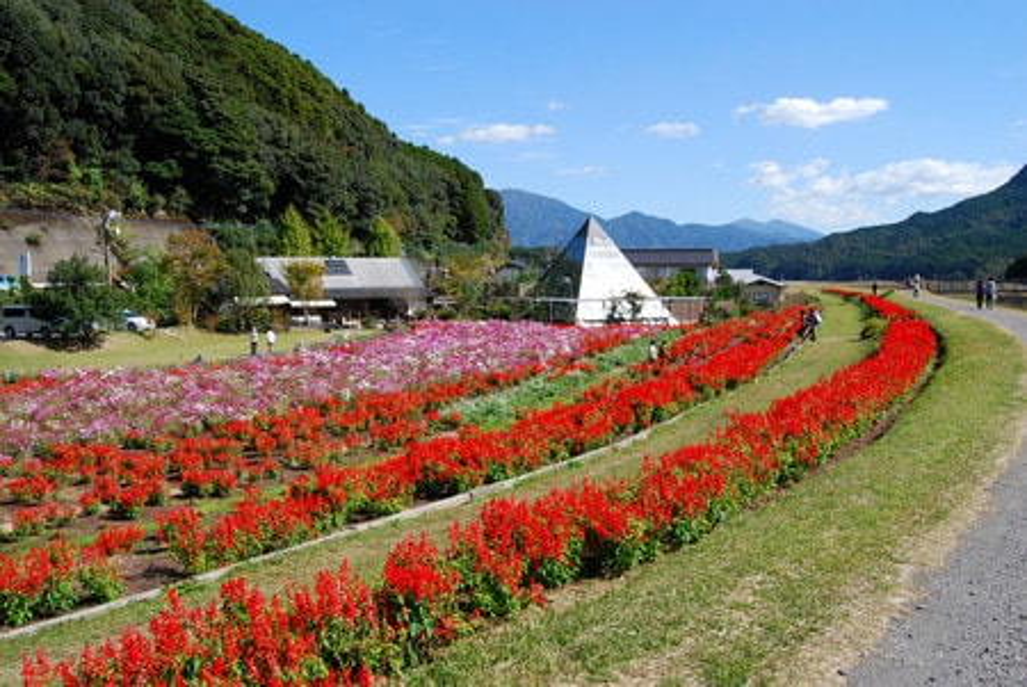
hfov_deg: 57.2
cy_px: 344
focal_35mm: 33
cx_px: 514
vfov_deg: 40.1
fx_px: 942
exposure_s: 1/400
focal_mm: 22
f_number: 10
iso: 400
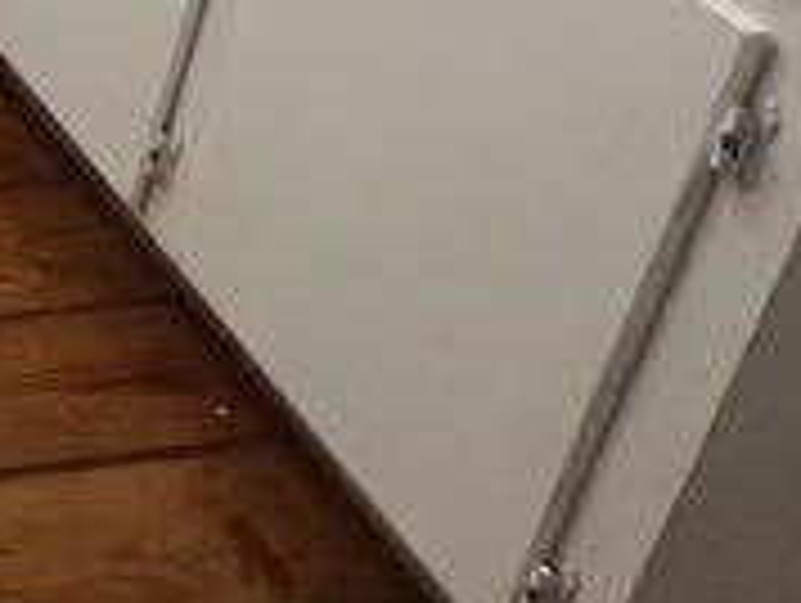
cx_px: -868
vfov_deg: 15.8
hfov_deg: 18.2
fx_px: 1413
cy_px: -749
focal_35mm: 61
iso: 320
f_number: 1.8
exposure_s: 1/60
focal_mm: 1.57
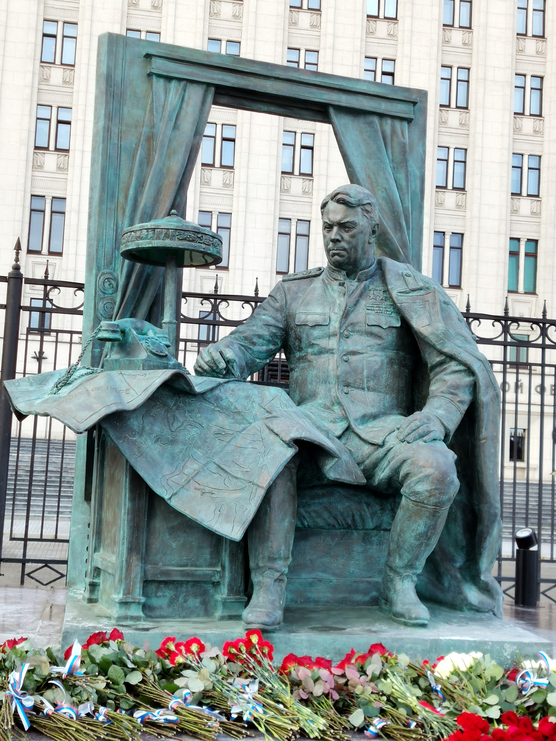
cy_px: 370
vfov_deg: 38.2
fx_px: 1071
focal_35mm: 50
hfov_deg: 29.1
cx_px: 278
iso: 50
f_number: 1.4
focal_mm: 4.66
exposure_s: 1/195
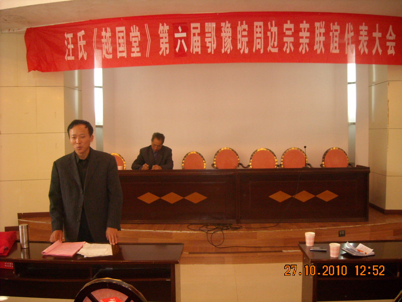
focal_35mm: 35
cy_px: 151
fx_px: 406
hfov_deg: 52.6
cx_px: 201
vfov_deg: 40.7
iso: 400
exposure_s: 1/30
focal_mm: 5.7
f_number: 2.8
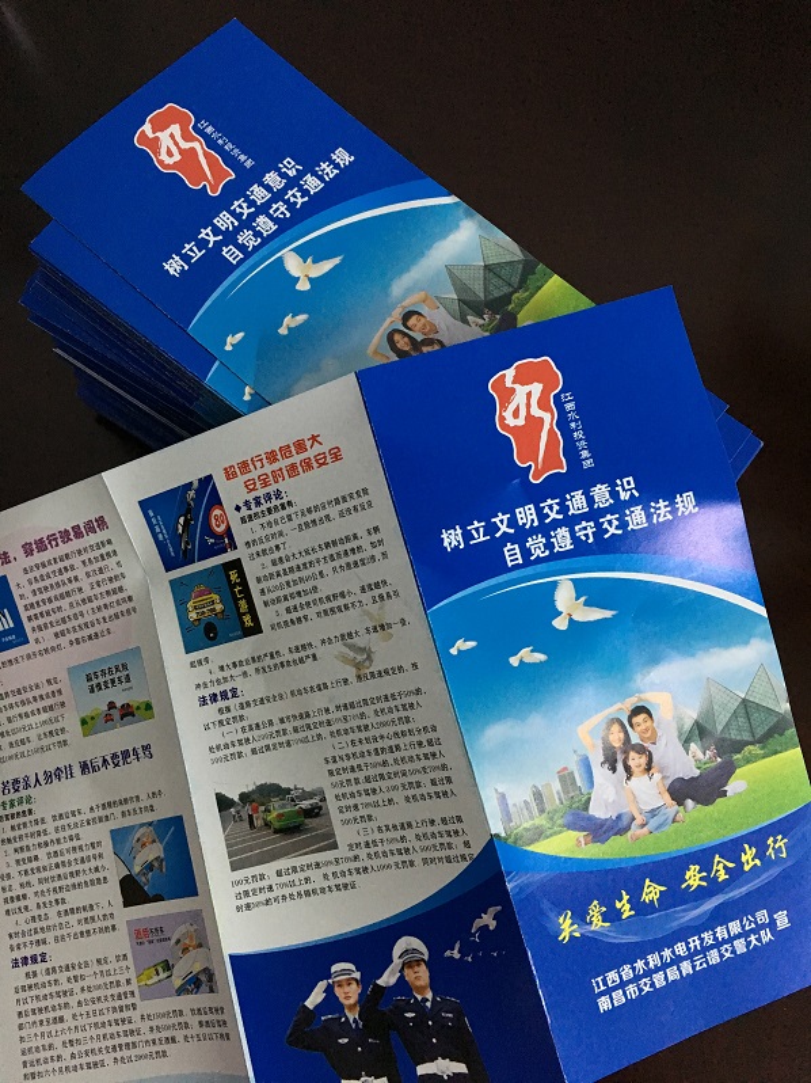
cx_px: 406
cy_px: 542
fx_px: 906
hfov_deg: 48.2
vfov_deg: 61.7
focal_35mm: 29
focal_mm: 4.15
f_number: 2.2
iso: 200
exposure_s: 1/25
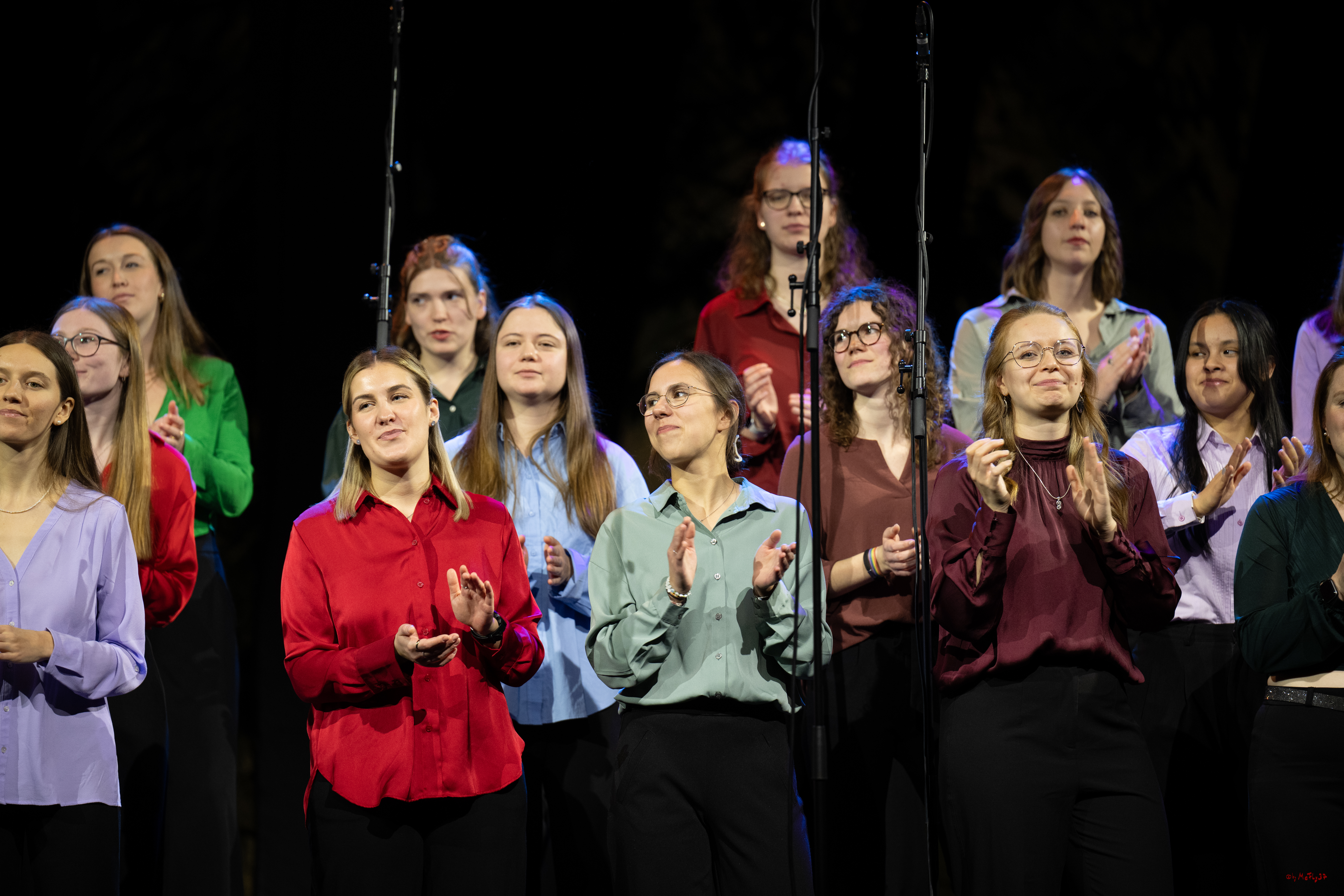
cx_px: 672
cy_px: 448
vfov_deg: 6.9
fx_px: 7466
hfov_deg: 10.3
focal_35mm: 200
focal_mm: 200
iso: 1000
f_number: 3.5
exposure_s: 1/200
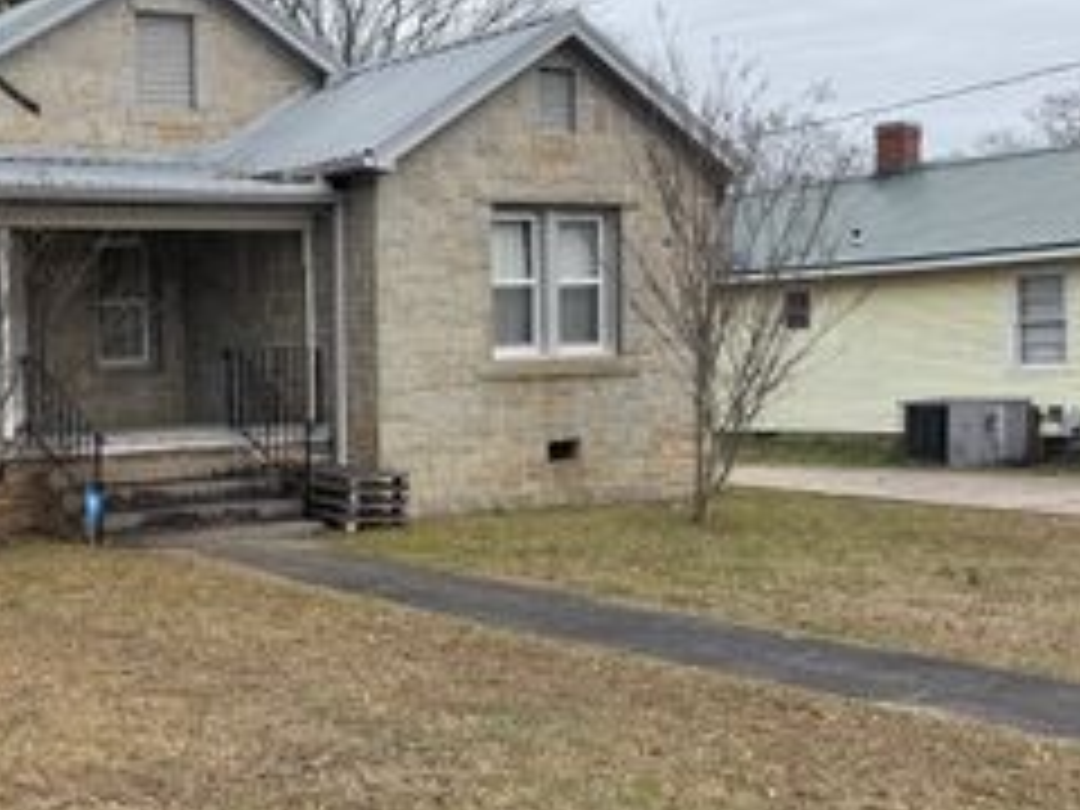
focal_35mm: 50
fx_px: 1560
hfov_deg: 34.5
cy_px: 448
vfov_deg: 29.1
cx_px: -14
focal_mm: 6.76
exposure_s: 1/1042
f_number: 1.78
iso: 80
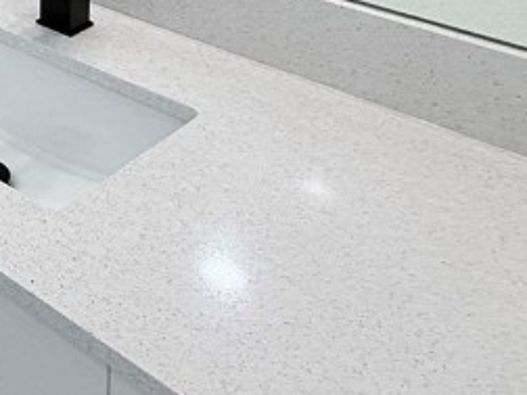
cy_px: -209
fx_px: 868
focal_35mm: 57
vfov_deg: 21.3
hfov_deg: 21.8
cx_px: -416
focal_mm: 2.22
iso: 64
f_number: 2.2
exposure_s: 1/120
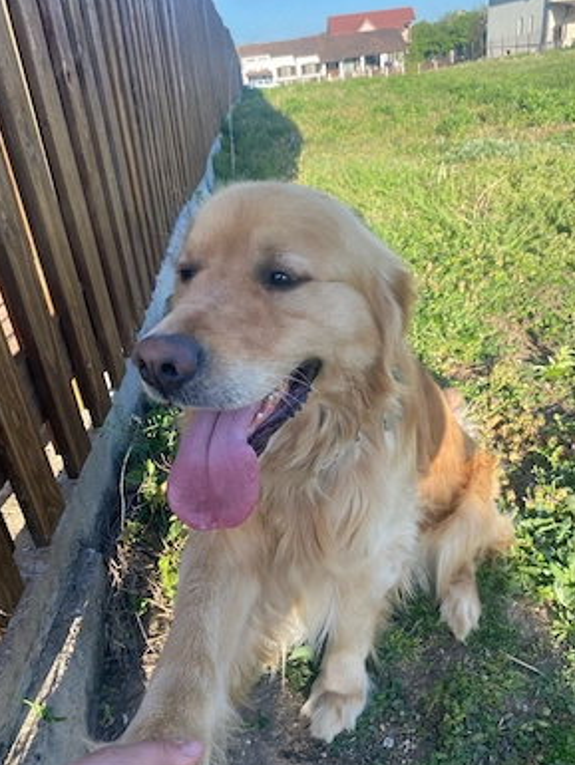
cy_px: 376
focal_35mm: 27
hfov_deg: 51.4
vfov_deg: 65.3
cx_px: 287
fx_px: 598
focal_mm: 4.25
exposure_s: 1/640
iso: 32
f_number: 1.8
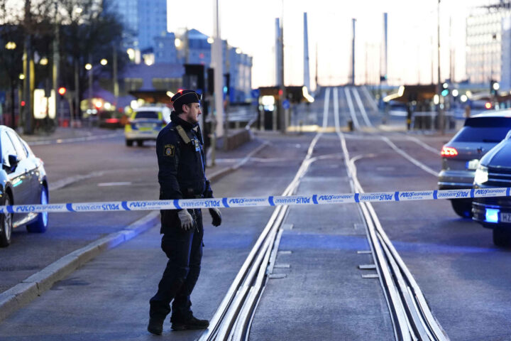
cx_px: 256
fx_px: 1675
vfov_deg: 11.6
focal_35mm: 118
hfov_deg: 17.3
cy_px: 170
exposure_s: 1/80
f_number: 3.2
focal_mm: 118
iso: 4000
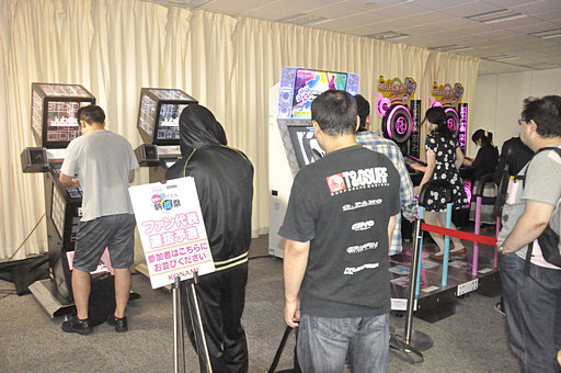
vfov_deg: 39.9
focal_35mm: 33
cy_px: 186
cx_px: 280
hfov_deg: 57.3
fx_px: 514
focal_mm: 22
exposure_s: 1/60
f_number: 7.1
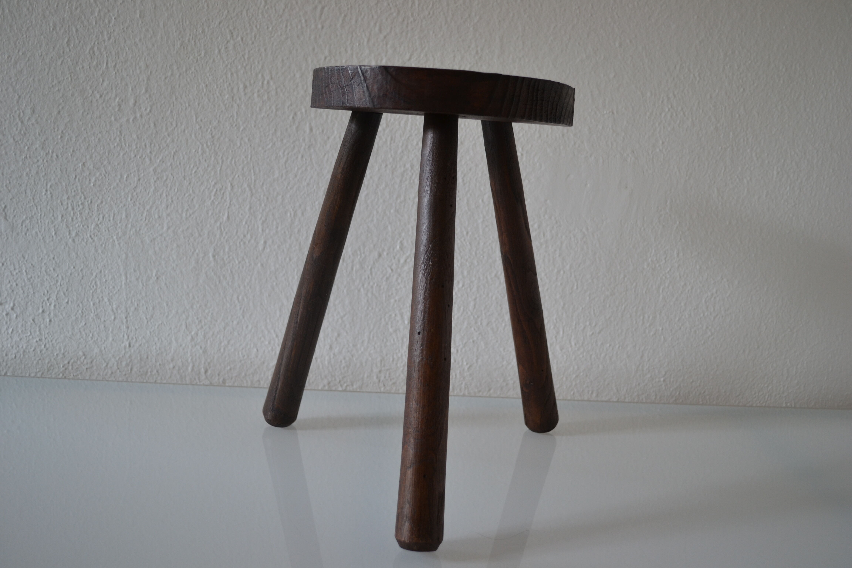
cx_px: 426
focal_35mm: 33
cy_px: 284
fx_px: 781
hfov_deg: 57.2
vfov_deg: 40.0
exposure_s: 1/50
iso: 400
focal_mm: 22
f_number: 4
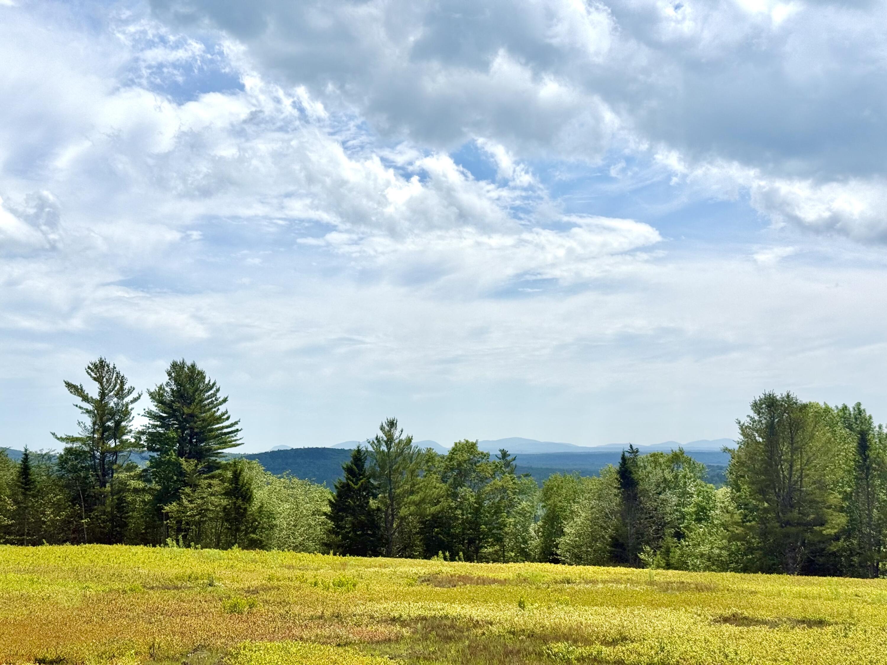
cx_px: 444
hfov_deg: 39.7
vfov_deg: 30.3
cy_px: 332
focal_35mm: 48
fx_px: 1230
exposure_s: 1/11364
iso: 50
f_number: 1.78
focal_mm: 6.76
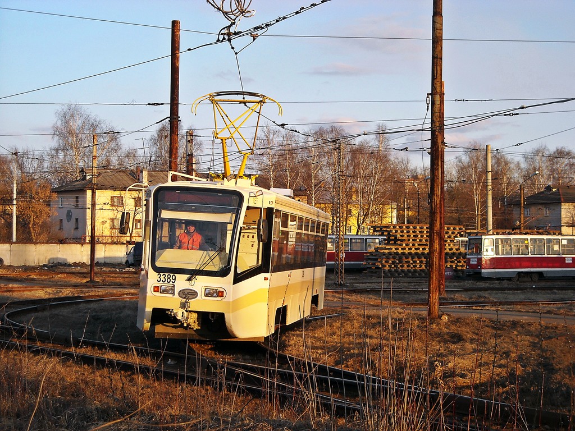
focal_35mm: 84
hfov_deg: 23.3
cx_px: 288
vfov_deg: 17.6
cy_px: 216
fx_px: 1395
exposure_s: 1/161
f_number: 4.1
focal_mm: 13.73
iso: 64
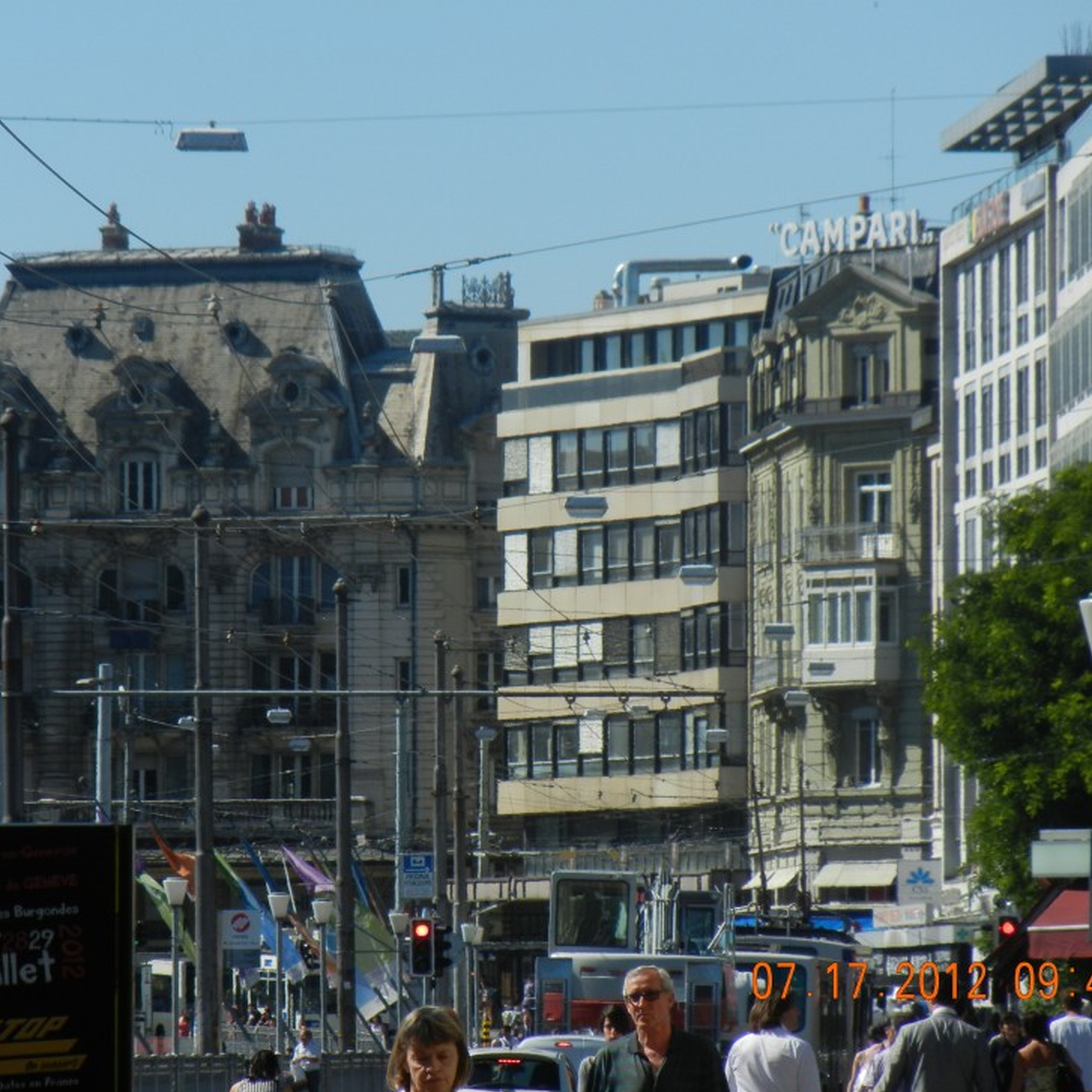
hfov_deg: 5.4
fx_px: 11635
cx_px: 455
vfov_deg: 5.4
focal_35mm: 326
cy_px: 524
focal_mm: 47.2
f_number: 5.1
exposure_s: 1/966
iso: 160
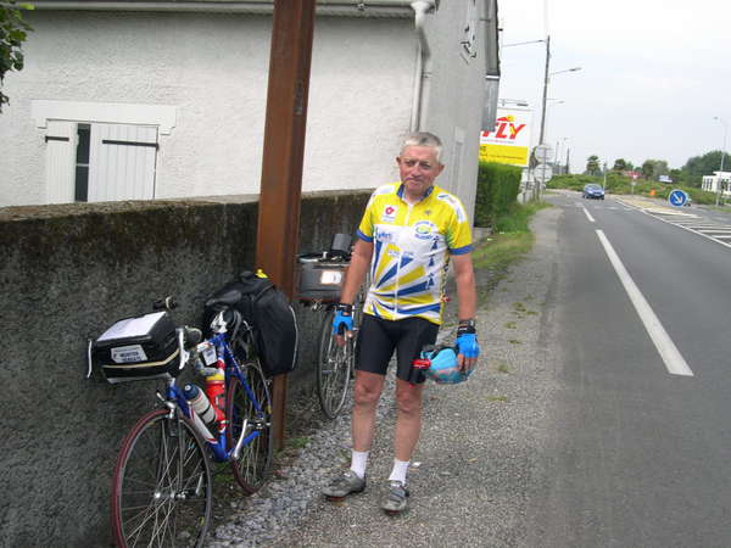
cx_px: 366
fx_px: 802
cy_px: 274
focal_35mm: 38
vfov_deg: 37.7
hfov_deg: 49.0
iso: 100
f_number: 7.6
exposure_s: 1/103
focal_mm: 8
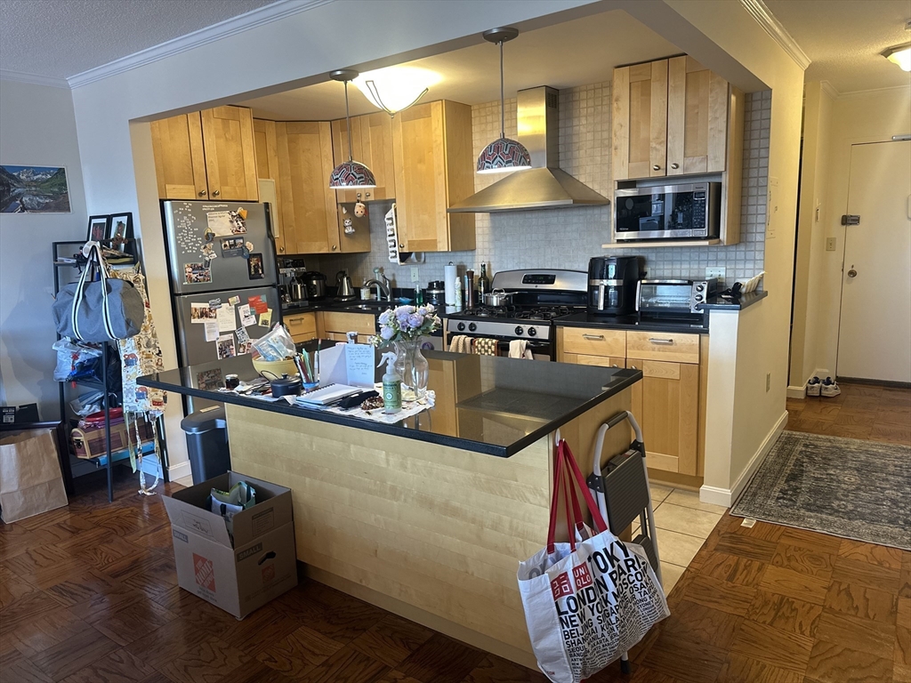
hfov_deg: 71.6
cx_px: 456
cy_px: 342
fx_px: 632
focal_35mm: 24
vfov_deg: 56.8
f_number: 1.78
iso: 320
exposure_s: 1/60
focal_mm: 6.86
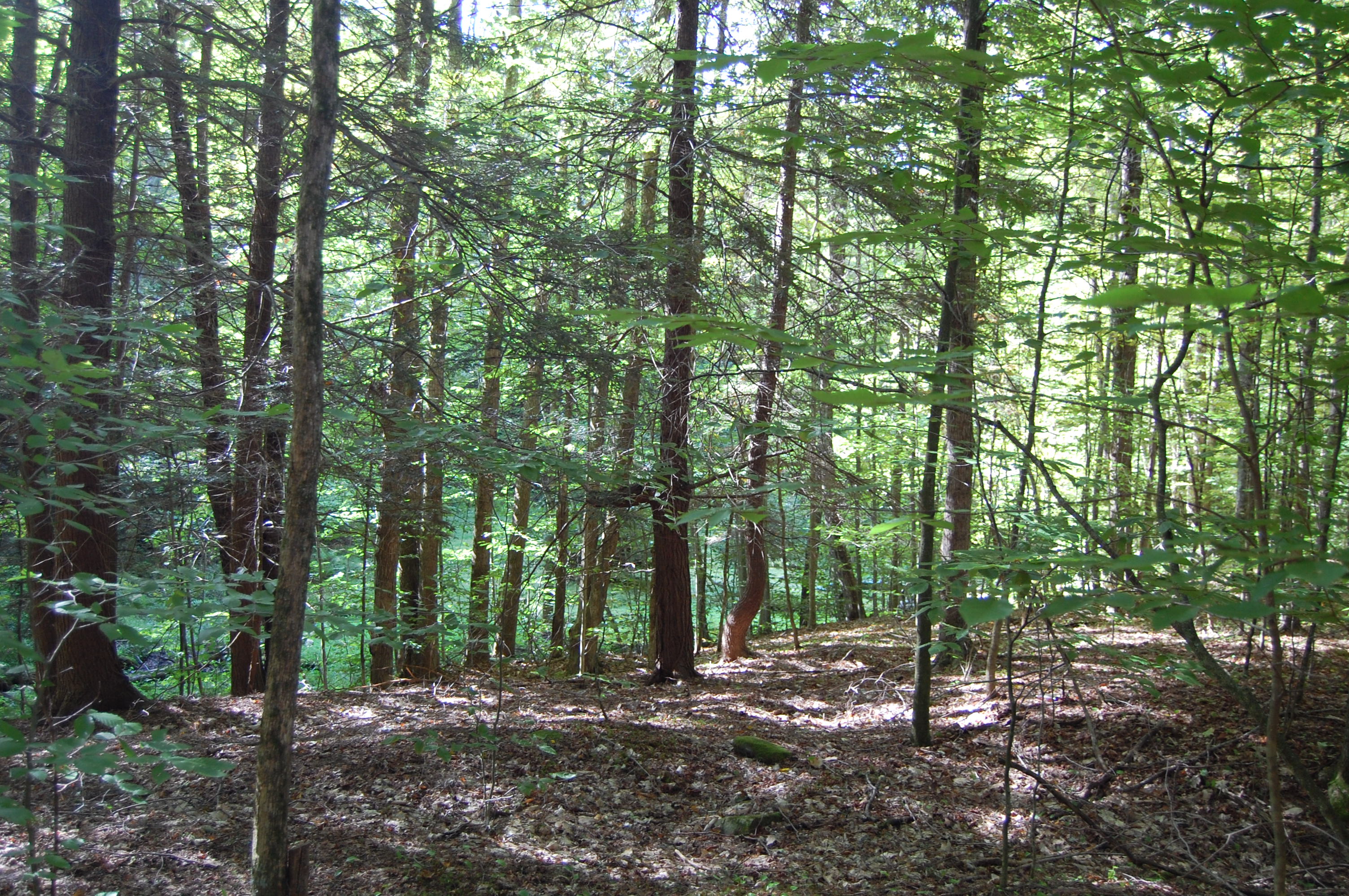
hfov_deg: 55.1
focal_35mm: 34
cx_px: 674
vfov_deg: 38.3
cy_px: 448
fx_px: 1292
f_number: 3.8
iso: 400
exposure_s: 1/50
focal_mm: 23
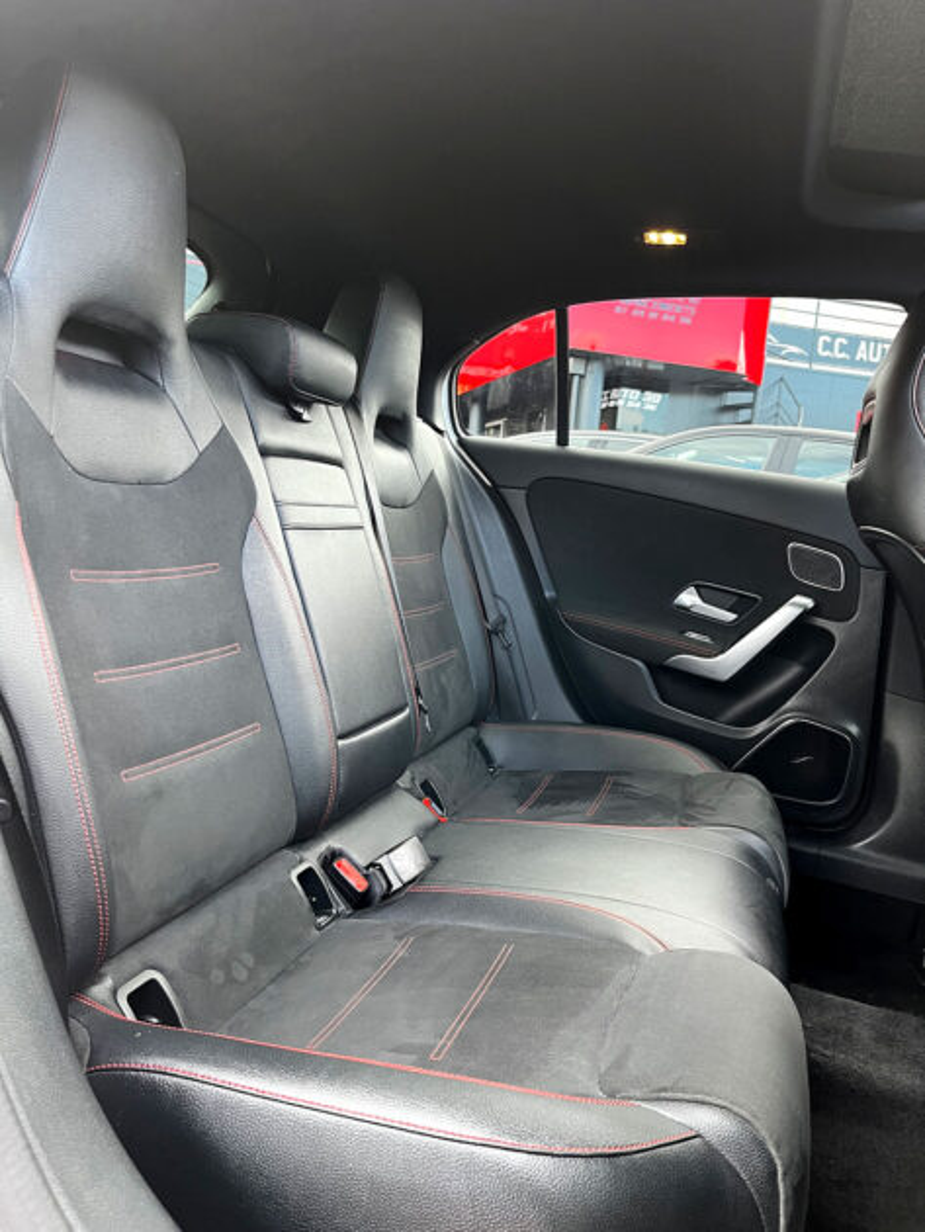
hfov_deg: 53.1
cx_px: 462
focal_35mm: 26
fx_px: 926
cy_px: 616
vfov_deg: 67.3
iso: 125
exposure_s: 1/64
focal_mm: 5.1
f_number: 1.6
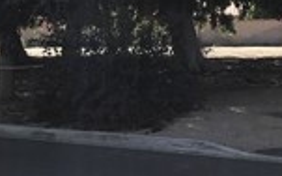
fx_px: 967
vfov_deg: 10.2
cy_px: -19
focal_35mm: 126
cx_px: 159
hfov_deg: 16.6
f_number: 1.8
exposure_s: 1/1368
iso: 20
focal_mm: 3.99
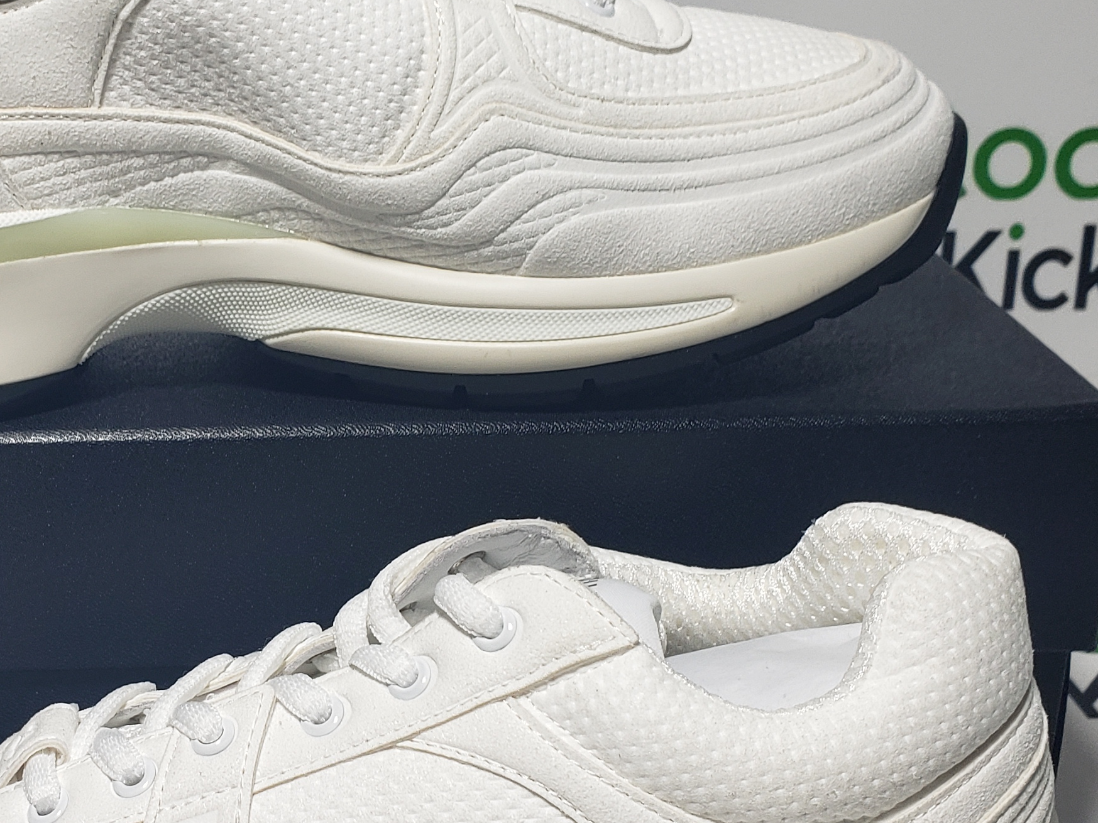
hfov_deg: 31.7
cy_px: 461
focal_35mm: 60
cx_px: 287
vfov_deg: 24.4
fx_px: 1903
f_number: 2.4
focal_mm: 4.3
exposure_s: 1/207
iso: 50
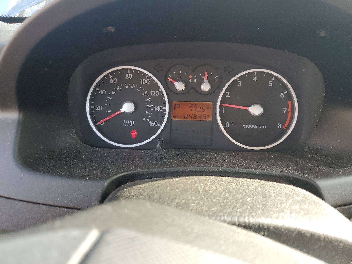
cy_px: 132
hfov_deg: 67.3
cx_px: 176
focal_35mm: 26
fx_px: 264
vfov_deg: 53.1
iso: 55
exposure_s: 1/120
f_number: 1.5
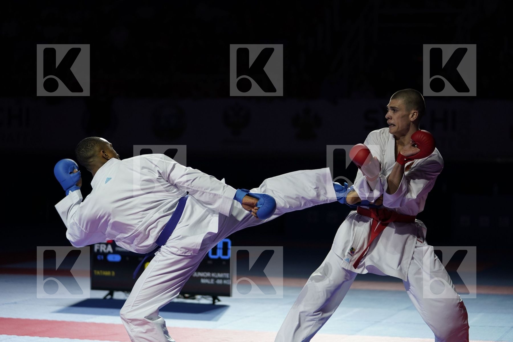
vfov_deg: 13.2
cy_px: 171
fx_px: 1482
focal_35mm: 104
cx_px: 256
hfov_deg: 19.6
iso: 1000
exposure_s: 1/1000
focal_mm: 104
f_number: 2.8
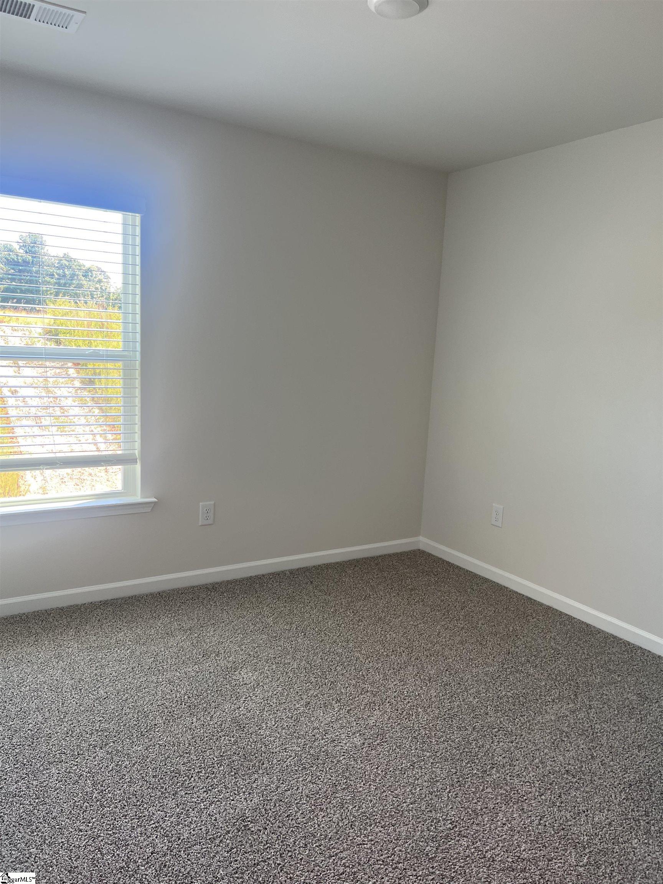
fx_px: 664
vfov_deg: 67.3
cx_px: 332
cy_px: 442
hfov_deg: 53.1
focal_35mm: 26
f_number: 1.5
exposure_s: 1/120
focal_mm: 5.7
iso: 100
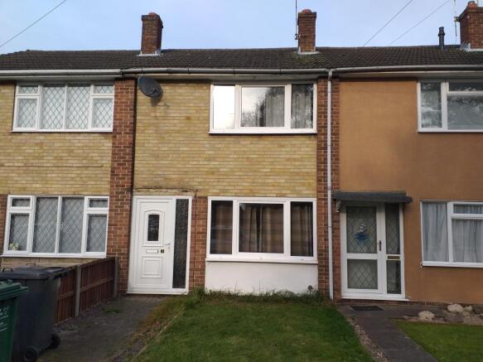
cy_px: 181
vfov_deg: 53.0
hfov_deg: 67.3
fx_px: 363
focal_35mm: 26
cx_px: 242
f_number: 1.9
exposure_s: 1/810
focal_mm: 3.6
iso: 40
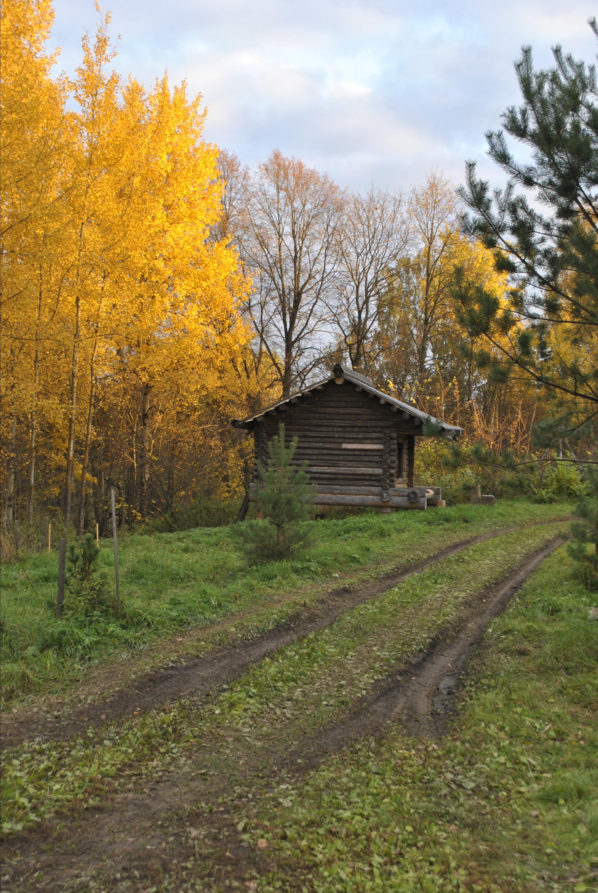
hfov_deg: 28.2
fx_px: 1192
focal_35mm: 48
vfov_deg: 41.1
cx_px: 299
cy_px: 446
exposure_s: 1/60
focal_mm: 32
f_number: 6.3
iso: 200
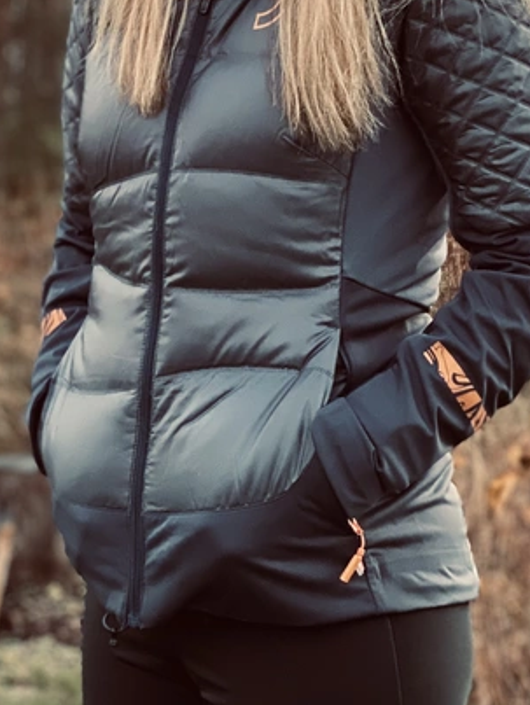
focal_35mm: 110
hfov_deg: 13.5
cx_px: 171
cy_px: 52
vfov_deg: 17.6
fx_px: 2242
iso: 250
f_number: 2
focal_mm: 6
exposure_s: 1/81
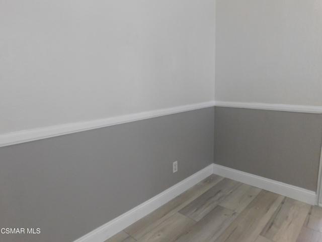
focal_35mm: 23
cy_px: 121
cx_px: 161
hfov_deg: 73.9
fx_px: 214
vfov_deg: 58.9
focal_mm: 4
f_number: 3
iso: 320
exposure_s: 1/30
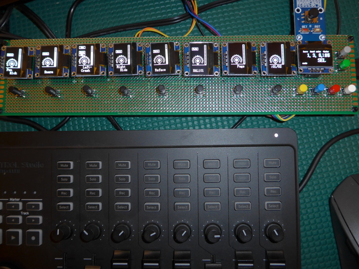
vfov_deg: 48.2
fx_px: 301
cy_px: 134
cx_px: 180
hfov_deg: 61.7
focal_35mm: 29
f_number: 2
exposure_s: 1/8
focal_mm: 6
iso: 160
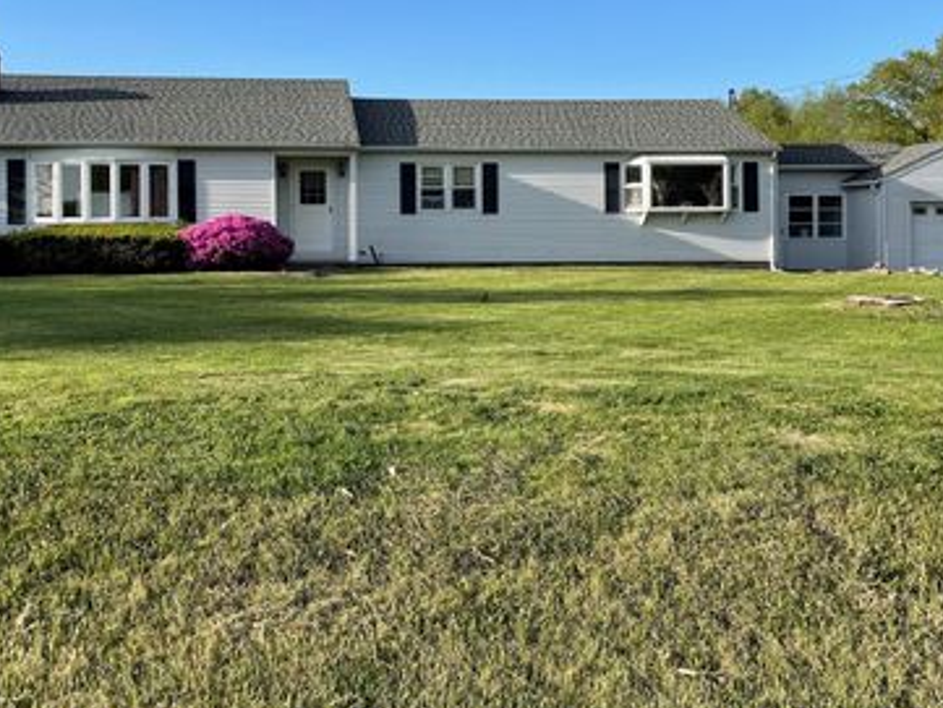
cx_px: 413
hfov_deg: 51.2
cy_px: 234
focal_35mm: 36
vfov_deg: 39.2
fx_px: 981
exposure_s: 1/1984
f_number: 1.6
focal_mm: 4.2
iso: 32
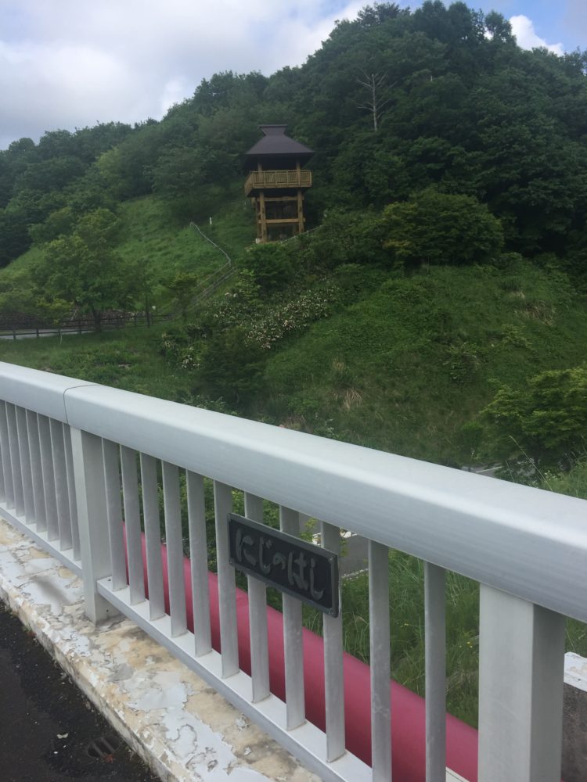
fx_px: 656
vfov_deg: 61.7
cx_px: 294
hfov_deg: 48.2
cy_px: 391
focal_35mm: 29
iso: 32
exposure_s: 1/1163
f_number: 2.2
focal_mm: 4.15
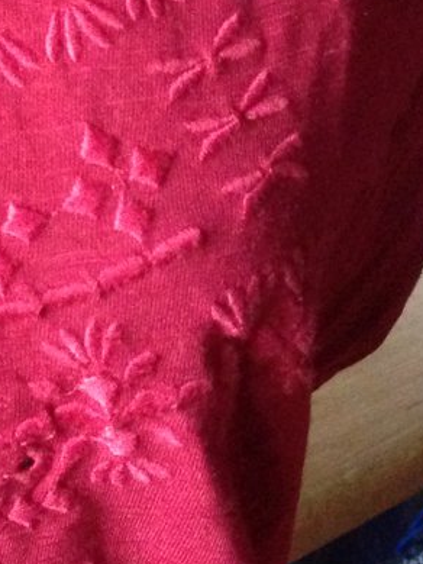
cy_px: 89
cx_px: -269
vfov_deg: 17.2
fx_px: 1840
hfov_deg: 12.3
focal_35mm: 113
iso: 500
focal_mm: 4.12
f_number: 2.4
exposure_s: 1/15
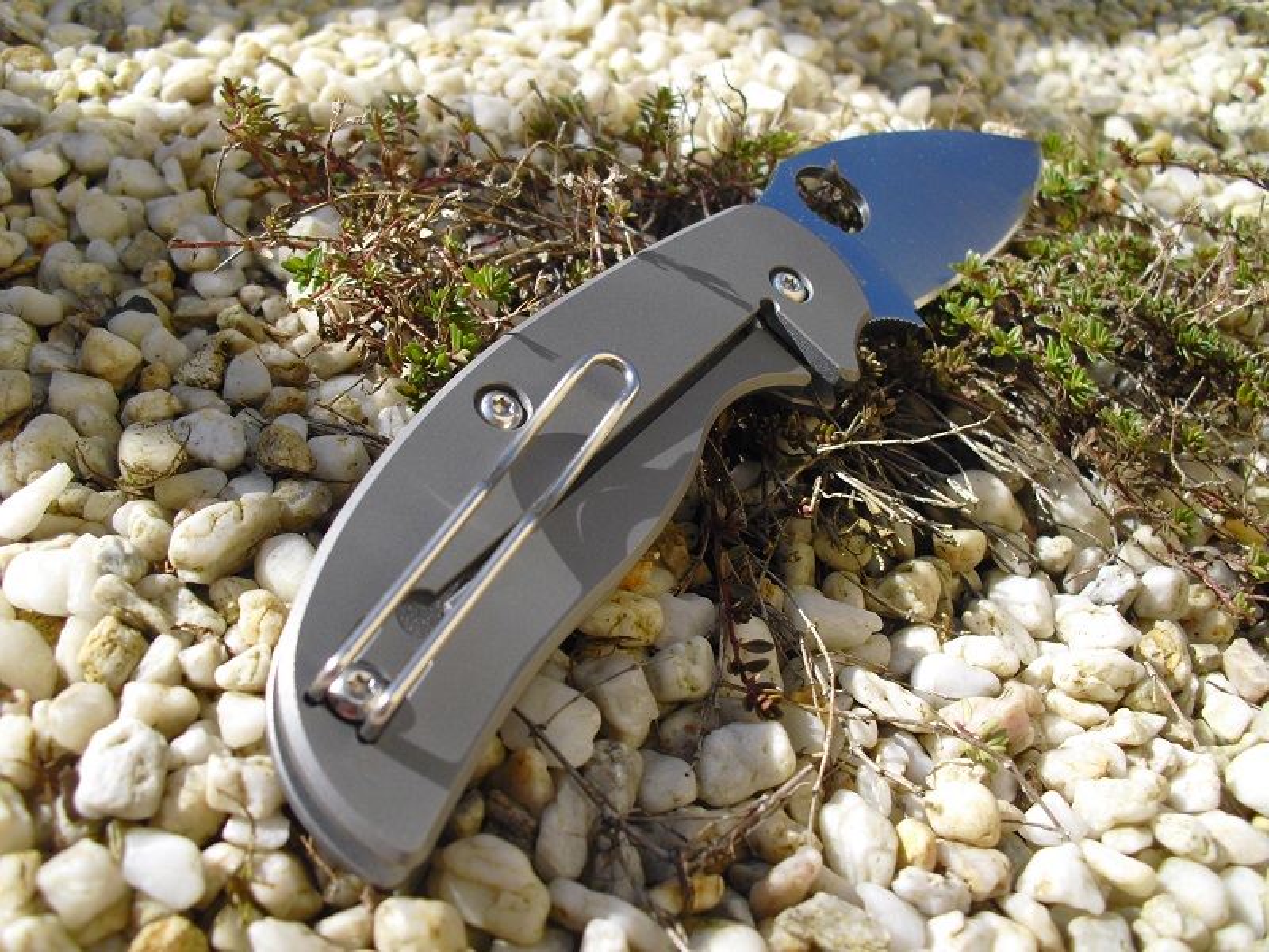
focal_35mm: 36
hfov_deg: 51.4
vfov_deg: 39.7
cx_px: 634
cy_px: 476
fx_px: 1320
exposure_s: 1/125
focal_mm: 6.3
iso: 100
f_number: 7.8
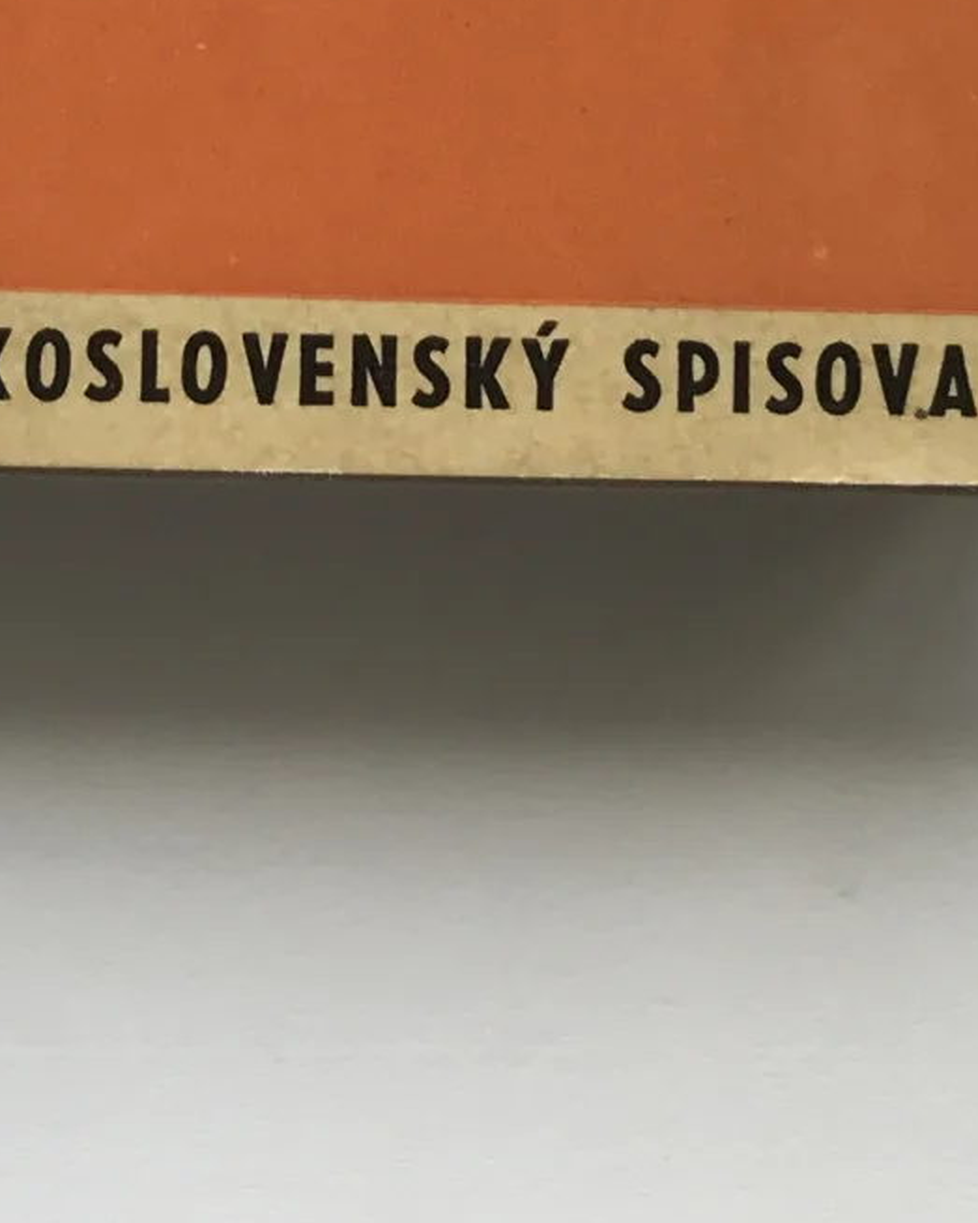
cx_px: 60
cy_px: -1075
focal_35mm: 107
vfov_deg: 15.2
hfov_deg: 14.2
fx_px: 3872
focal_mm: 3.99
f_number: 1.8
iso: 20
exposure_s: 1/50
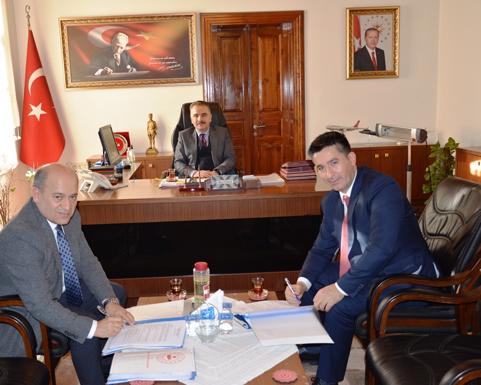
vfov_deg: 39.2
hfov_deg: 47.8
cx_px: 213
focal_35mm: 38
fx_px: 541
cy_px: 189
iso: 560
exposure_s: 1/60
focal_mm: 22
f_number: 3.8
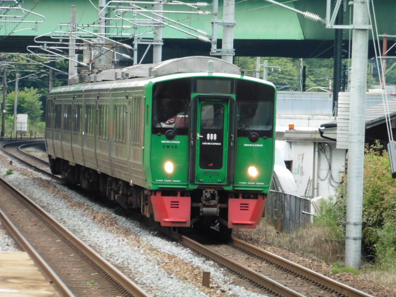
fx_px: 4965
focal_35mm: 434
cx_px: 198
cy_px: 148
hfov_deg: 4.6
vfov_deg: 3.4
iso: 400
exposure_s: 1/200
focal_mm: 77.4
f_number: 6.2
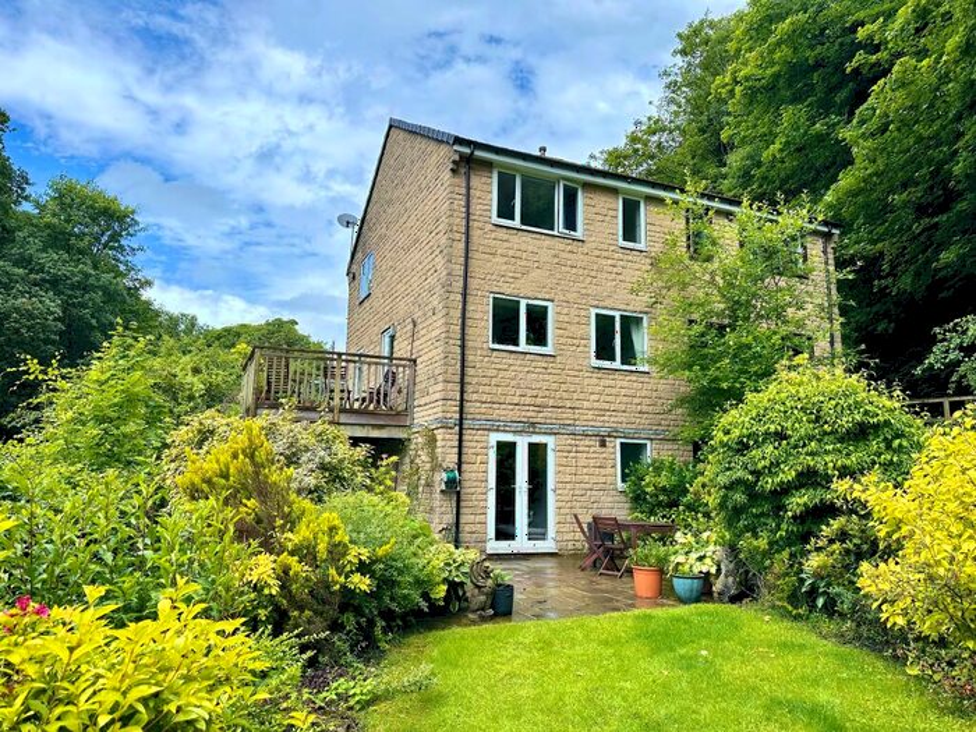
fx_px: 677
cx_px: 488
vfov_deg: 56.8
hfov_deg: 71.6
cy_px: 366
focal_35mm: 24
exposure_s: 1/2203
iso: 80
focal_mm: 6.86
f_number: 1.78
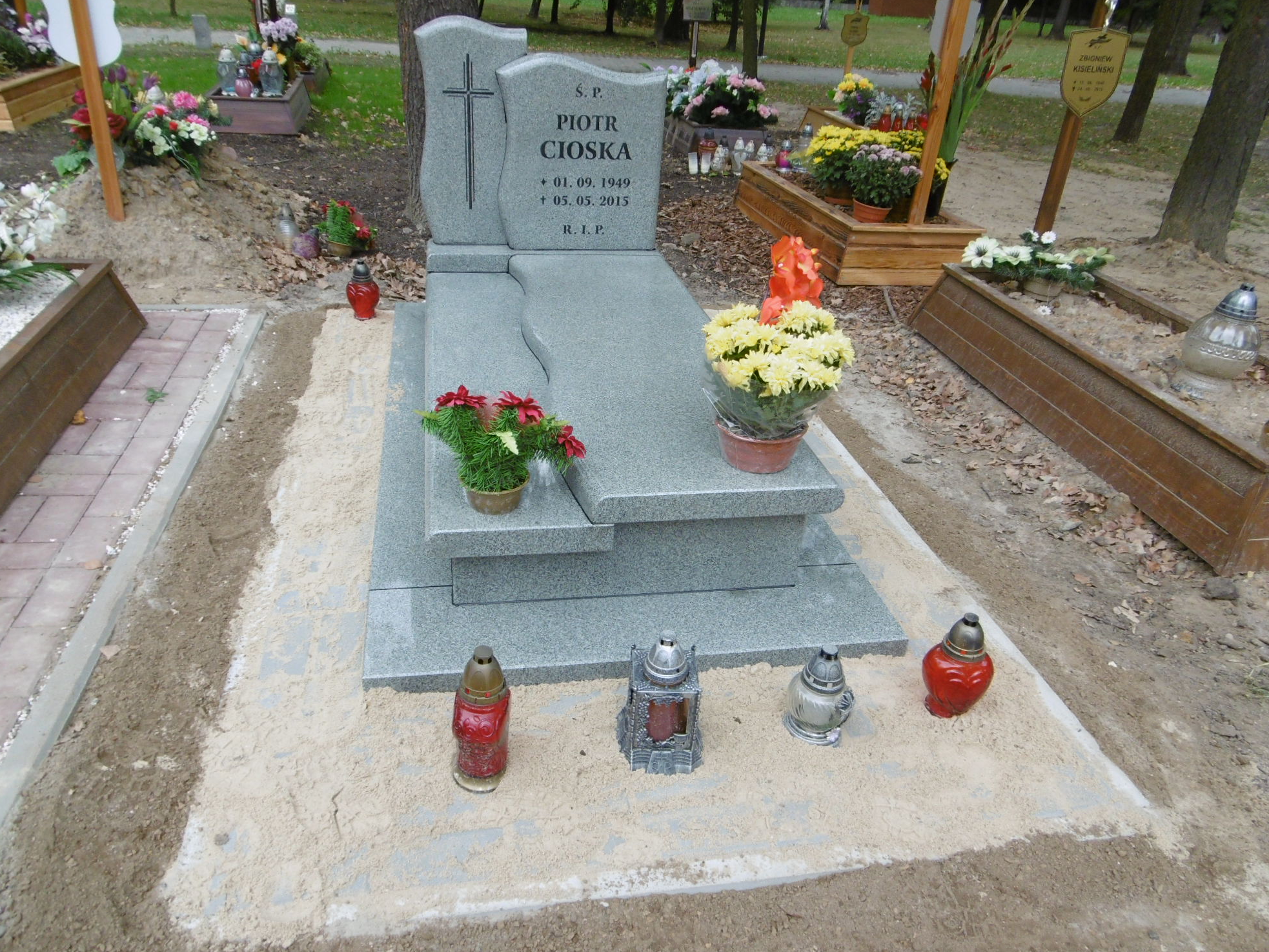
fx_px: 917
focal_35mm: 25
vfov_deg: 54.9
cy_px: 494
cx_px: 612
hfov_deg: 69.4
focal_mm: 4.3
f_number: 3.1
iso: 100
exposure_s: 1/200
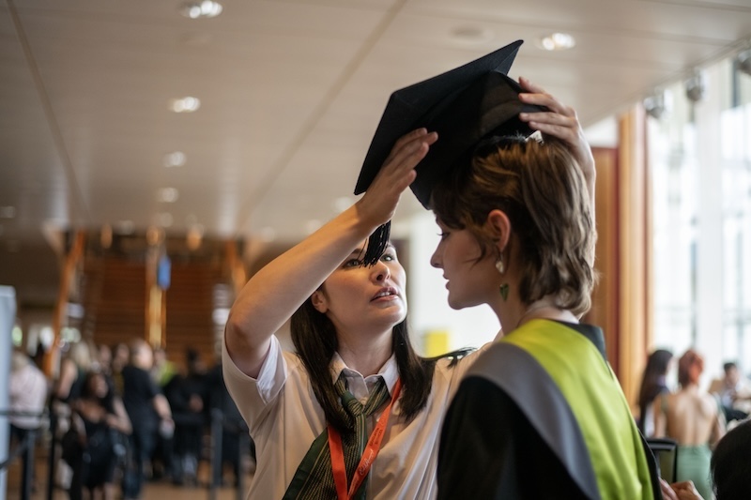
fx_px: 1043
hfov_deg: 39.6
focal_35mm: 50
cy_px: 250
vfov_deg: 27.0
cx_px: 376
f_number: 1.8
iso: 1600
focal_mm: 50
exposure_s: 1/800
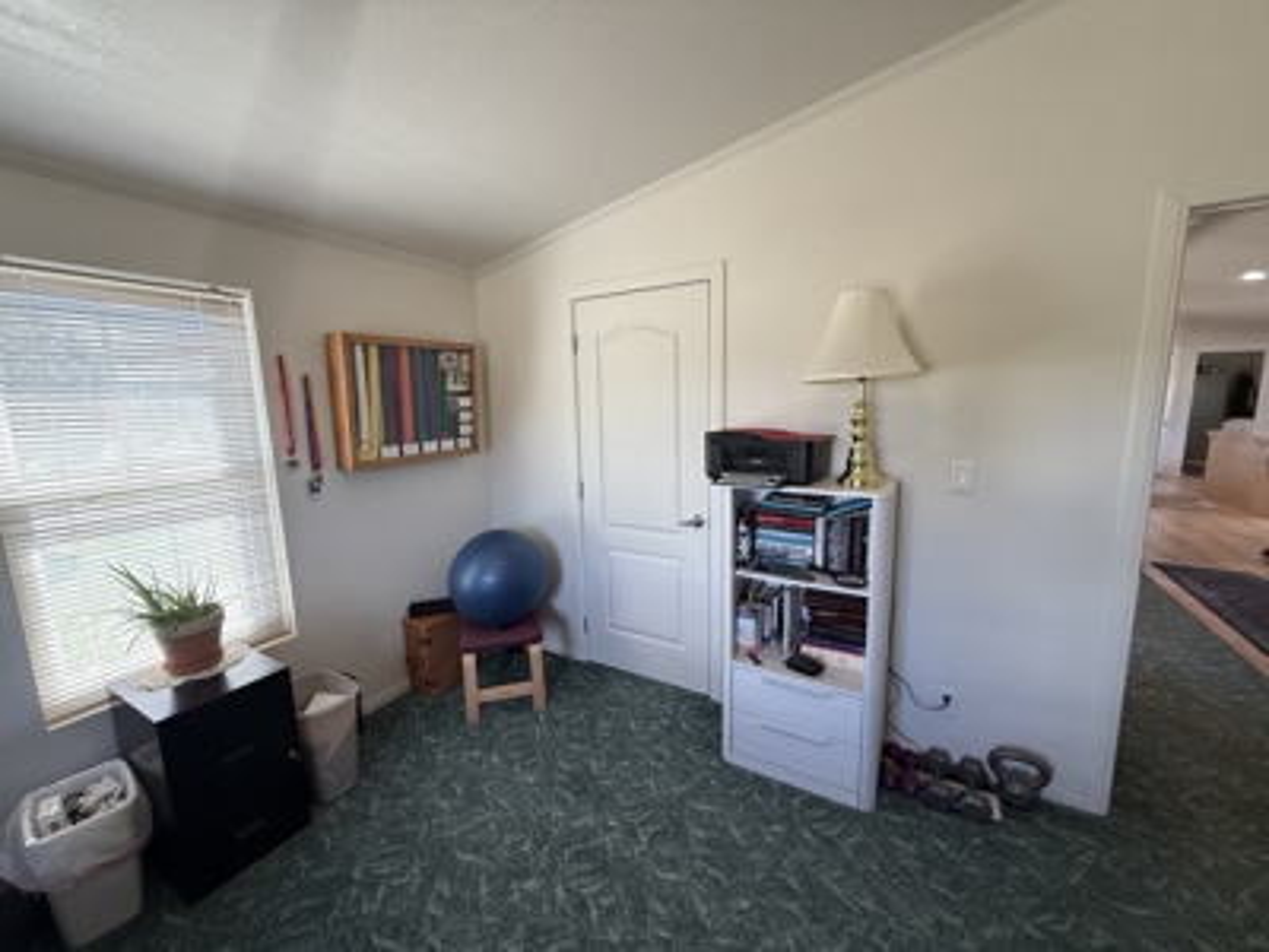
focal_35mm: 14
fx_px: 513
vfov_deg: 85.7
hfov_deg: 102.1
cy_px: 476
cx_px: 634
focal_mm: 2.22
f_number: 2.2
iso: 200
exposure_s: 1/120
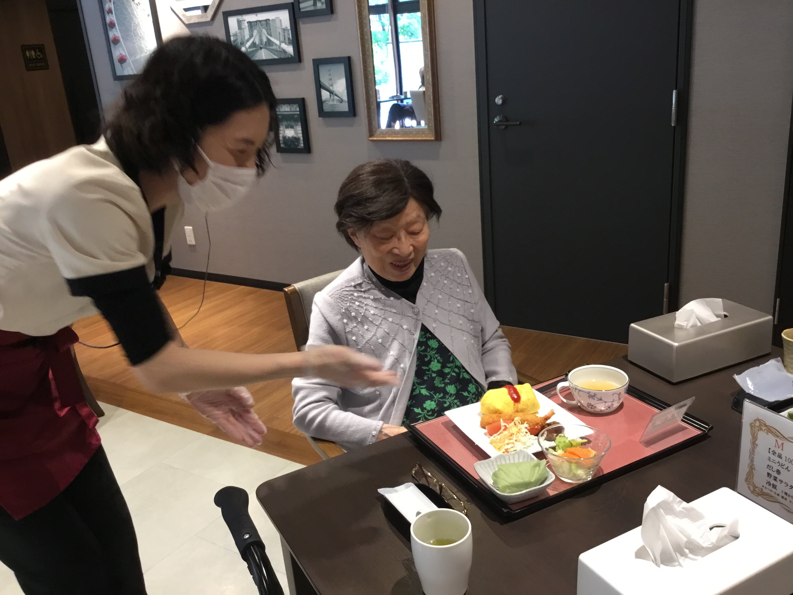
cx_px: 396
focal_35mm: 31
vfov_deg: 45.4
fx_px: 710
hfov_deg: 58.4
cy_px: 298
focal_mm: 3.3
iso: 100
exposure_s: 1/30
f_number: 2.4
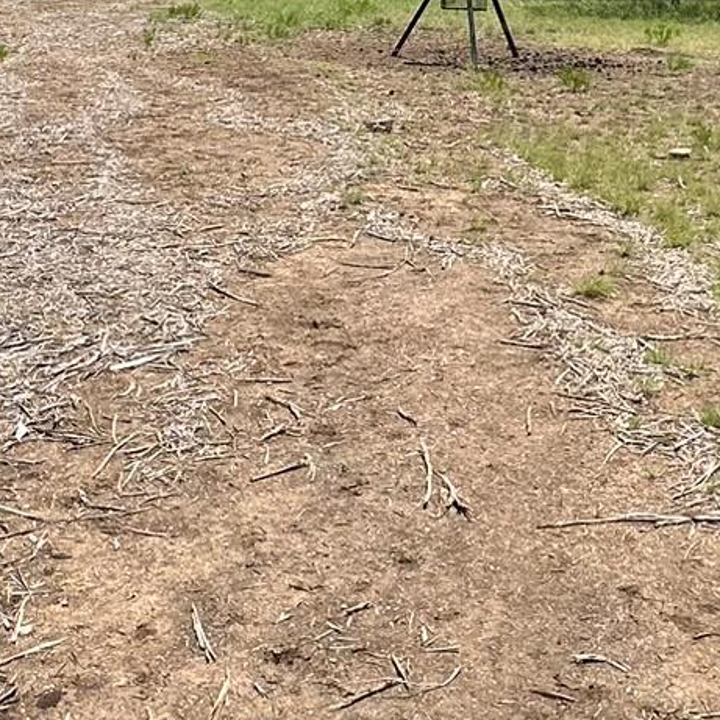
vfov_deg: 29.4
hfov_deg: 31.0
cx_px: 430
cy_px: 36
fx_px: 1294
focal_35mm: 55
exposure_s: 1/2451
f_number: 2.2
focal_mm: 2.22
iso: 50
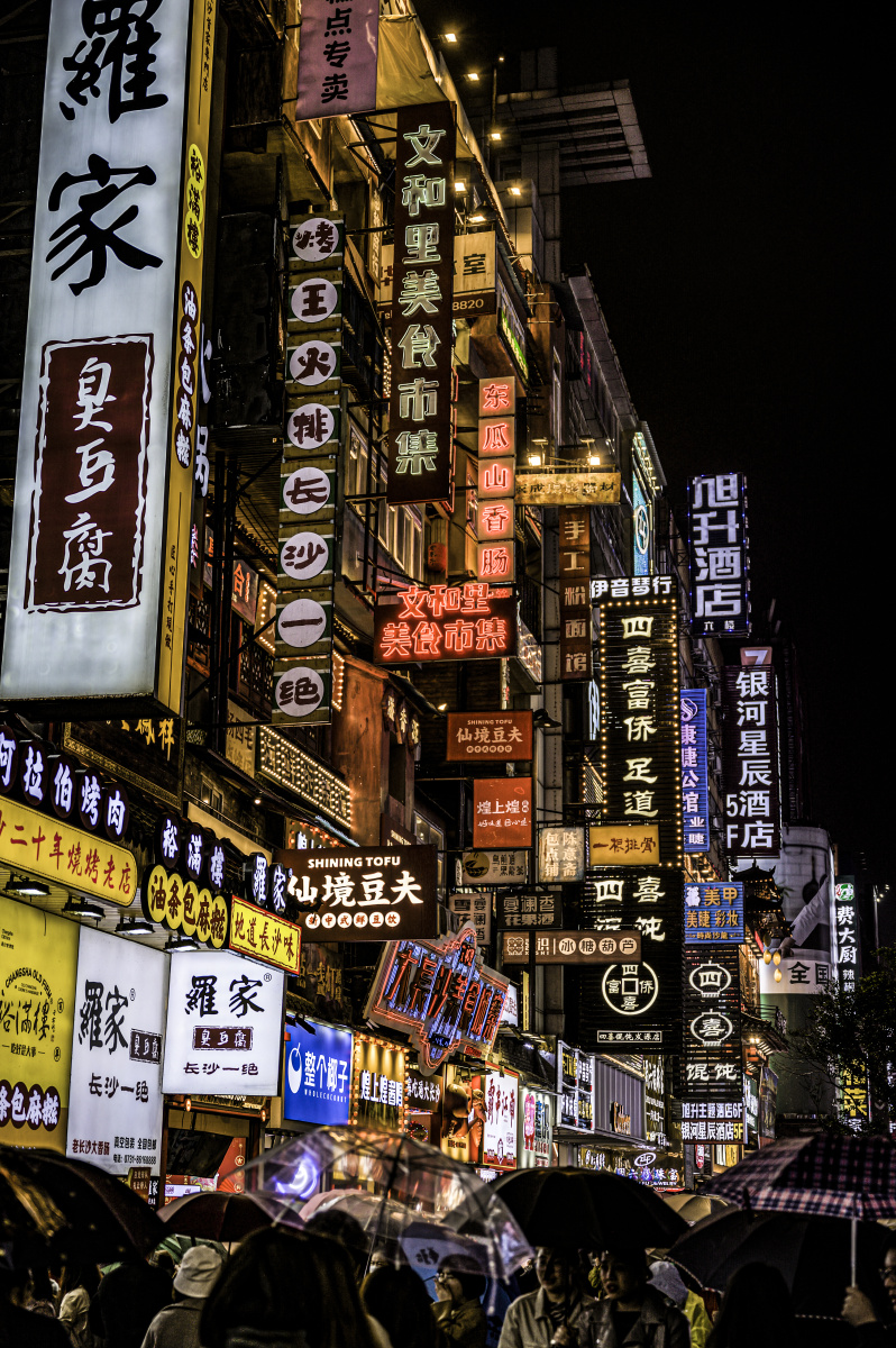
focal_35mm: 48
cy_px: 674
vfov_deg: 41.1
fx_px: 1795
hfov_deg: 28.0
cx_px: 448
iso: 100
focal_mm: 48
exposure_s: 1/320
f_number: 2.8
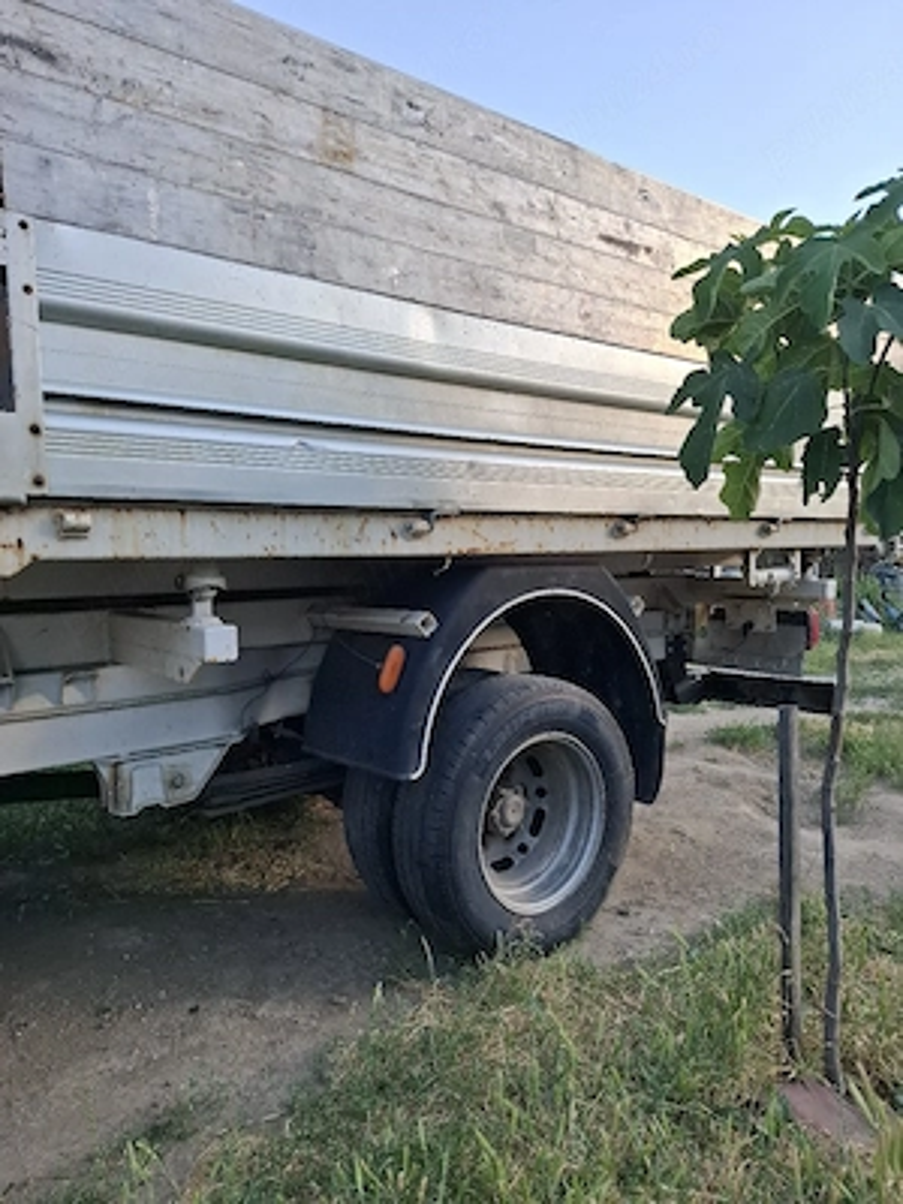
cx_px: 452
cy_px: 602
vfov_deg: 73.9
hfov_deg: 58.9
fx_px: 800
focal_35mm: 23
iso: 50
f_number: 1.8
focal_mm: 5.54
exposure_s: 1/556
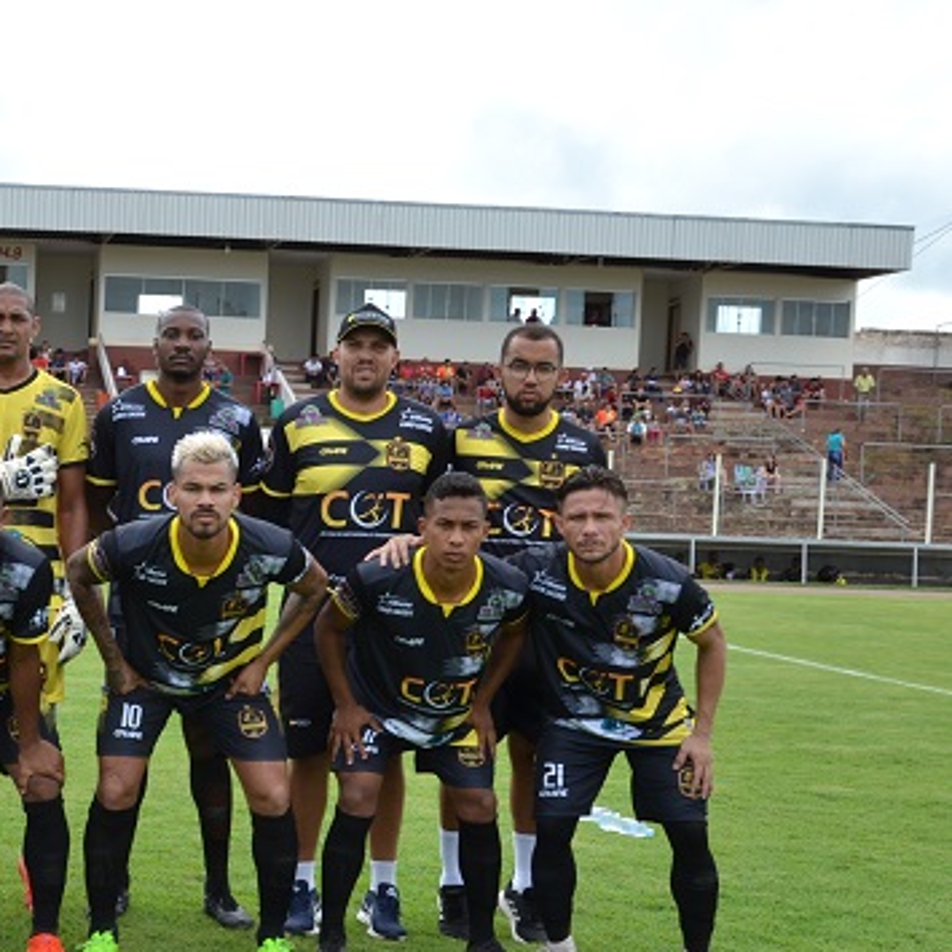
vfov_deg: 30.5
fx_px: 1742
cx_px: 5
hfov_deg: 28.7
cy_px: 579
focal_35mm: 56
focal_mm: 22
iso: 100
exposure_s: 1/100
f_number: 8
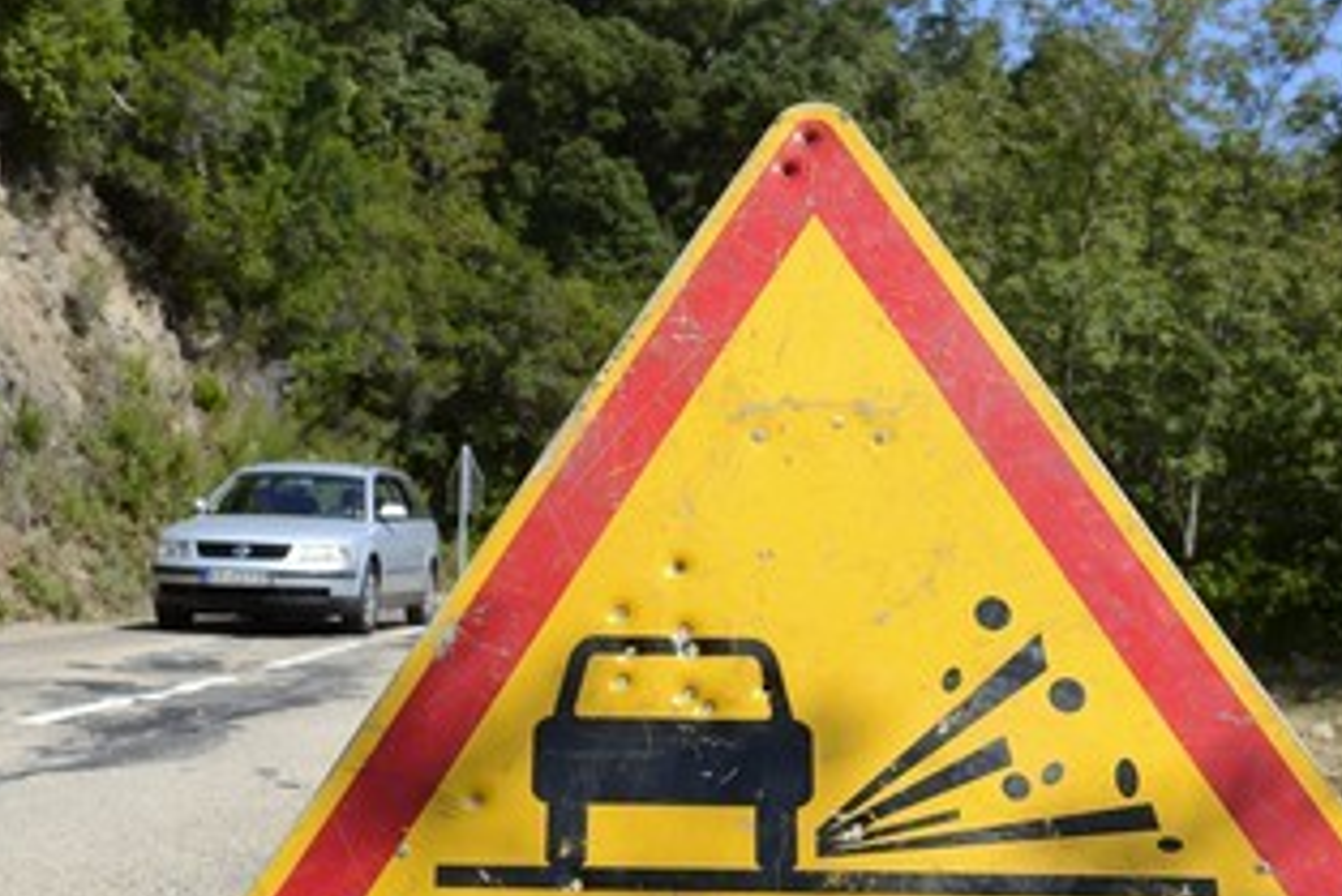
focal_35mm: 51
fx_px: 1902
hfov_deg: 38.8
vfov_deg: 26.4
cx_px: 583
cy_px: 566
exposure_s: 1/400
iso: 200
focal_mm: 38
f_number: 9
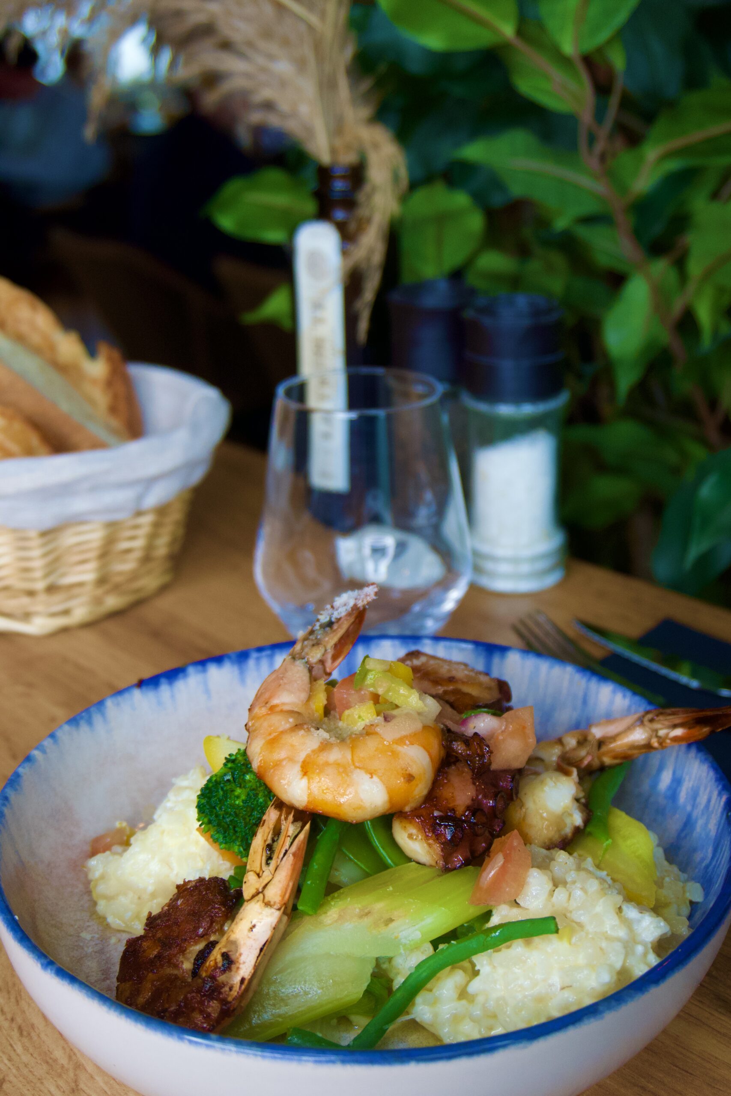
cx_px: 366
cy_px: 548
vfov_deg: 49.6
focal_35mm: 39
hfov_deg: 34.2
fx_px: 1188
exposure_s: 1/160
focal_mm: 26
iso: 800
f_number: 4.5
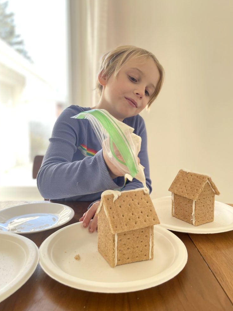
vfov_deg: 65.3
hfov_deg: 51.4
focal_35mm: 27
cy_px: 157
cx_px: 117
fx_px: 242
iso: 64
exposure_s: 1/121
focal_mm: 4.2
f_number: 1.6
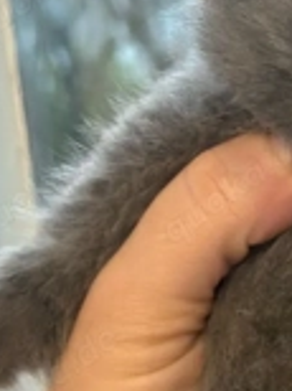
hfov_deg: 11.7
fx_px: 1410
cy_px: 213
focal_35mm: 125
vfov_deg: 15.8
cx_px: 292
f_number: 1.78
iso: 400
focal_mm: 6.86
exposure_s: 1/41
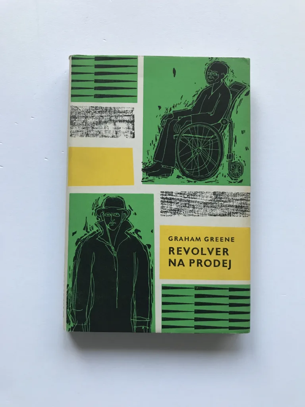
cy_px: 204
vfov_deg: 63.4
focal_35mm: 28
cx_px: 152
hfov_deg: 49.7
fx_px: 329
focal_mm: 3.99
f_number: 1.8
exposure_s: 1/33
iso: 20
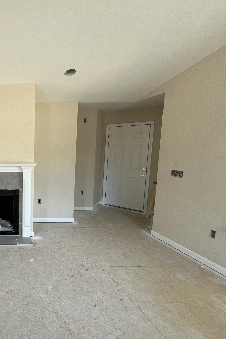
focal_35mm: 19
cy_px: 167
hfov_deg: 49.9
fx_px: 179
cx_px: -9
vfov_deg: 86.9
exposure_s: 1/99
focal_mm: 1.57
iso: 64
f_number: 1.8
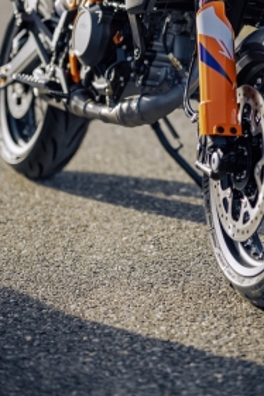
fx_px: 1175
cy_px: 57
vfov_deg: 18.8
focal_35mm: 107
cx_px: 230
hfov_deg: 12.7
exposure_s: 1/12800
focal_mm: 50
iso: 100
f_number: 1.2
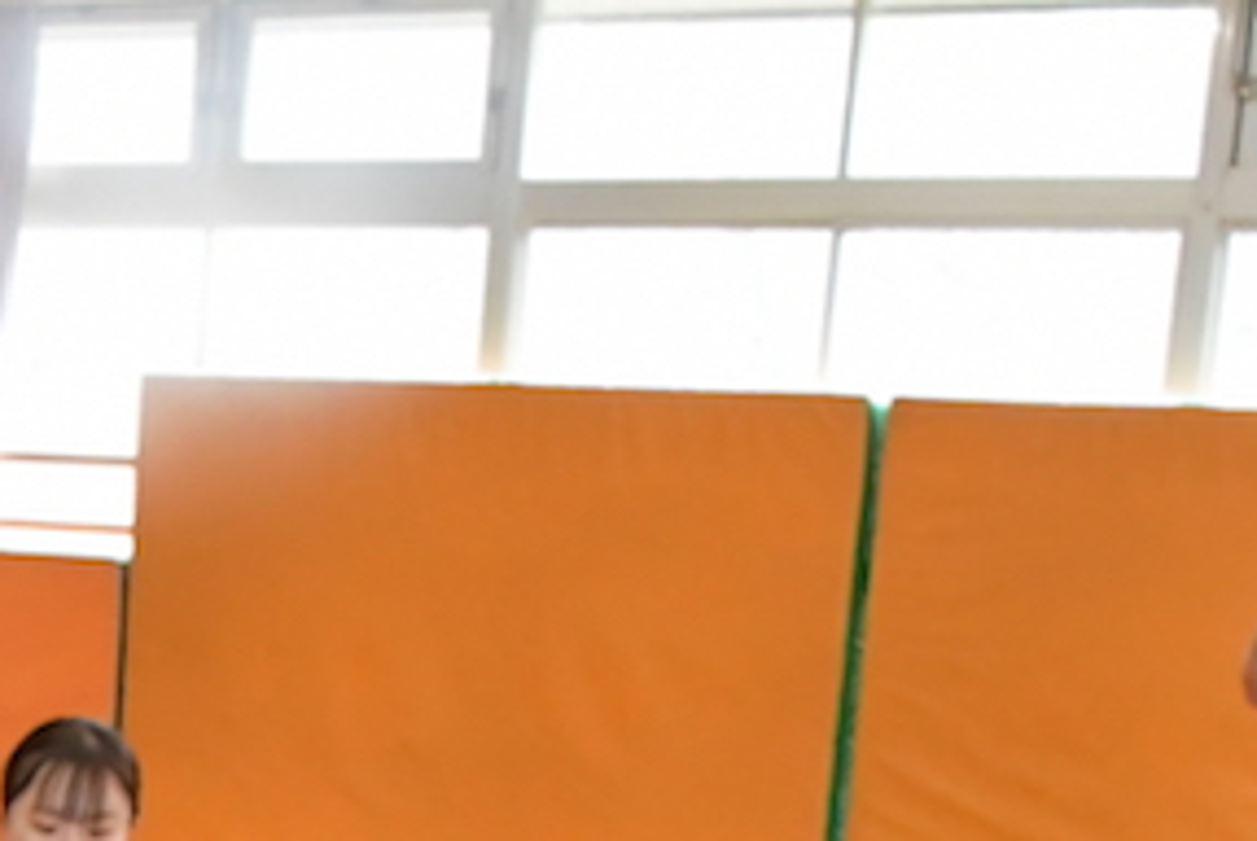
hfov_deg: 19.8
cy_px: 1251
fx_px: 3285
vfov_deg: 13.7
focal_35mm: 94
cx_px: -399
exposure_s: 1/250
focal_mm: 18
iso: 8000
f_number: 8
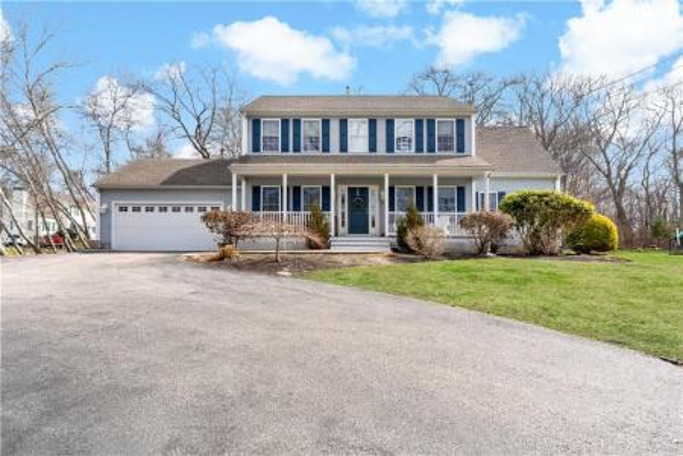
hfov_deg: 86.9
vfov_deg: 64.6
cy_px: 228
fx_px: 360
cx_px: 342
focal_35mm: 19
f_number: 22
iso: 100
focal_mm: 19
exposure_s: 1/15
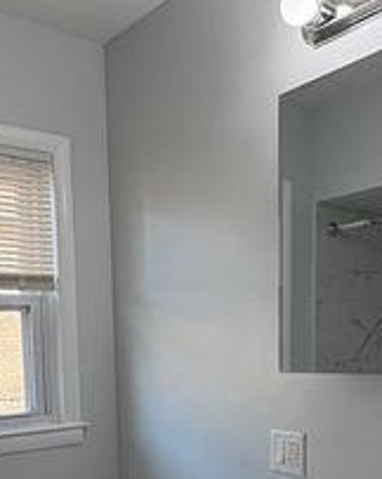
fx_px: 637
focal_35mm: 45
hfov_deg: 33.3
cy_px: 442
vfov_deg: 38.1
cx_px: 158
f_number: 2.2
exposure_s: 1/126
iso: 125
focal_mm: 2.22
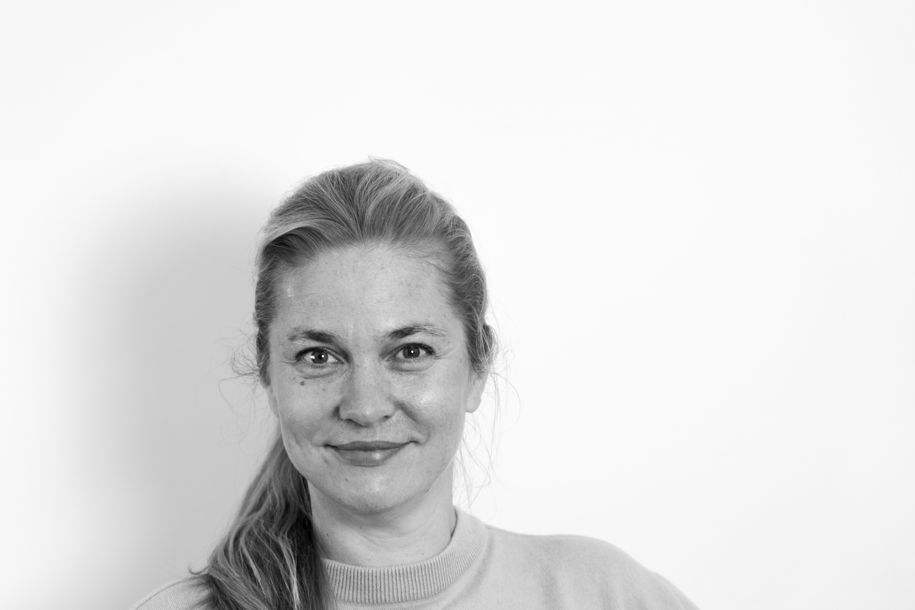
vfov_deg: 10.6
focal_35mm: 129
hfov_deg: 15.9
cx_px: 395
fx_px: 3278
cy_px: 334
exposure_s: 1/40
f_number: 4
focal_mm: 105
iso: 200
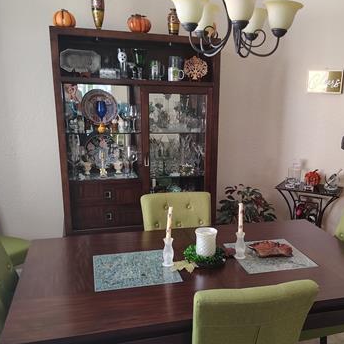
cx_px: 214
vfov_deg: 44.8
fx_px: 416
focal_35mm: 37
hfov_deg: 44.6
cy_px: 196
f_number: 1.8
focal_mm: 5.56
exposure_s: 1/60
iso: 800
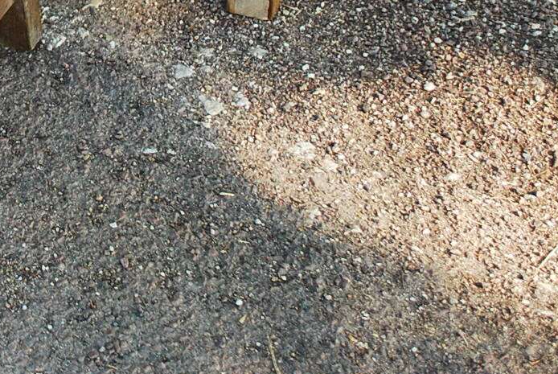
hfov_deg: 20.5
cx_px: -135
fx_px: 1428
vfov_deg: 14.3
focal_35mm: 92
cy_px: -110
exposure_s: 1/50
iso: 200
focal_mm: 22
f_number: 4
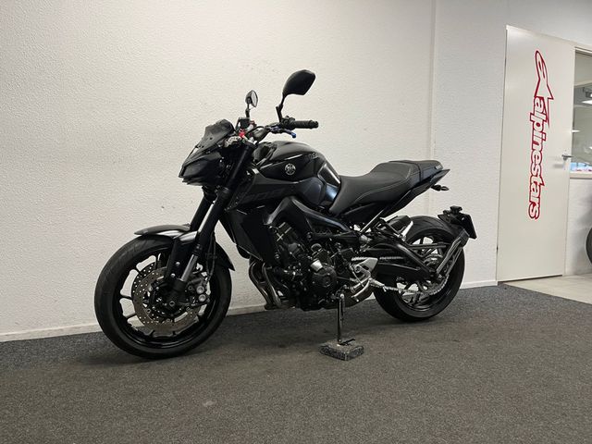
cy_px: 222
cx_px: 296
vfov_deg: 53.1
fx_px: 445
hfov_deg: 67.3
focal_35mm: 26
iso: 64
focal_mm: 5.1
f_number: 1.6
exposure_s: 1/50
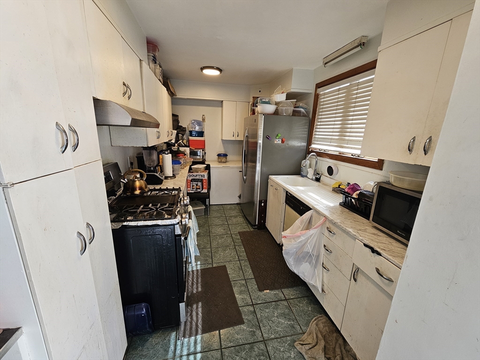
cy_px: 180
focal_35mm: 13
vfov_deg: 89.9
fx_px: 180
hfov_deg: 106.2
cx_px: 240
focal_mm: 2.2
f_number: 2.2
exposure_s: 1/60
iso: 80
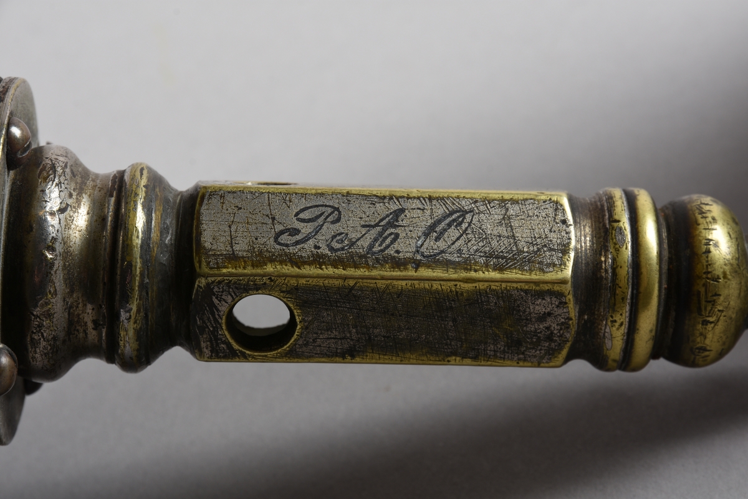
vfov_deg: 10.8
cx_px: 374
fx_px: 2649
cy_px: 250
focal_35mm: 128
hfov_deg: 16.1
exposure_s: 1/125
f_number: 11
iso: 100
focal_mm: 85
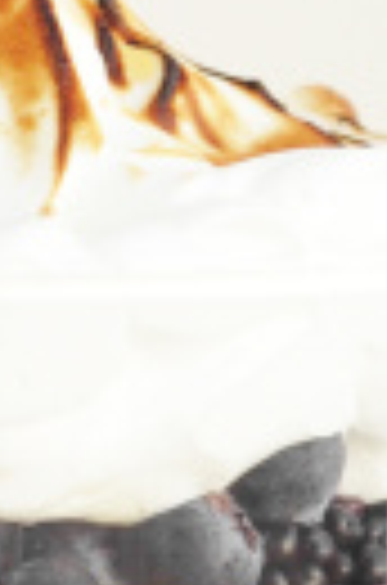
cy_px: 819
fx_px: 9564
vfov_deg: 3.5
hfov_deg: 2.3
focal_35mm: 590
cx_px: -436
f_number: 5
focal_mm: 50
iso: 250
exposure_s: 1/80
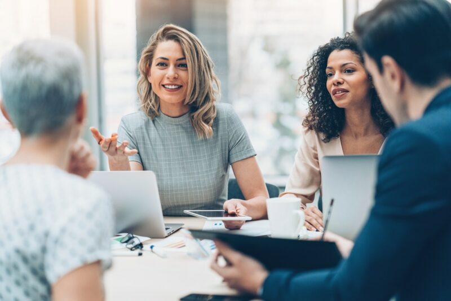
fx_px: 1065
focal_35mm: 85
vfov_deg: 16.1
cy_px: 150
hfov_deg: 23.9
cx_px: 226
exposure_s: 1/500
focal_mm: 85
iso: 800
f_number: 2.2
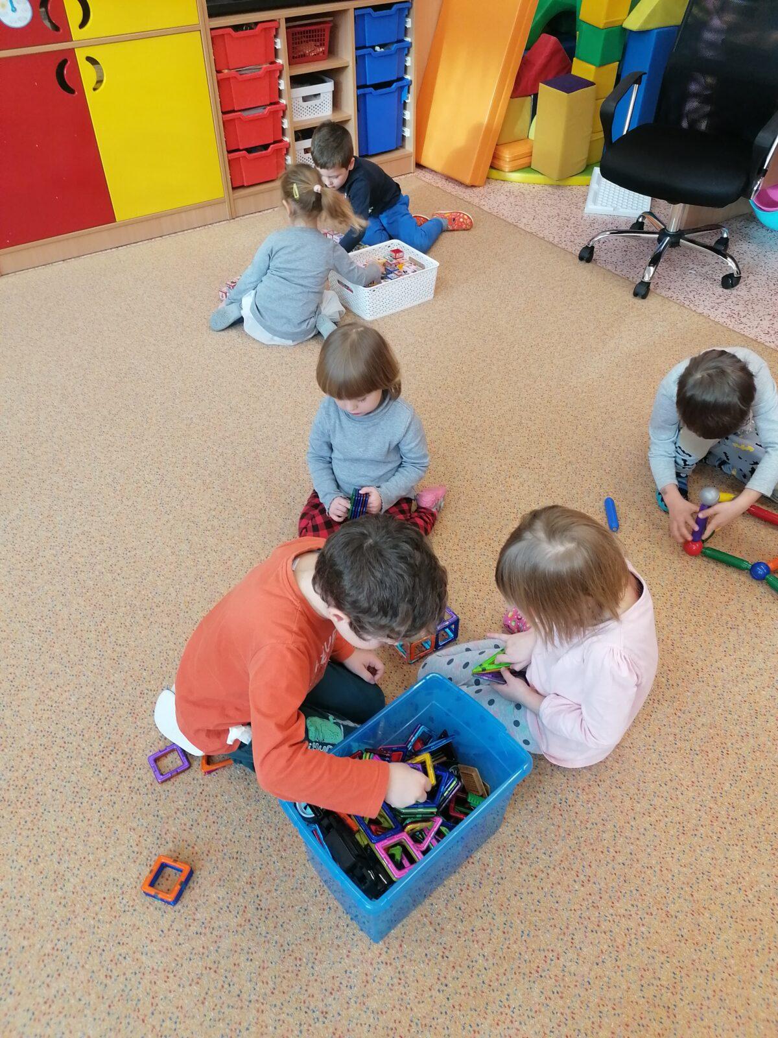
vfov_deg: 65.3
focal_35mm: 27
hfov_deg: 51.4
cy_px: 519
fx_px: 809
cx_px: 389
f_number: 1.8
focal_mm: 4.75
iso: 125
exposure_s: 1/50
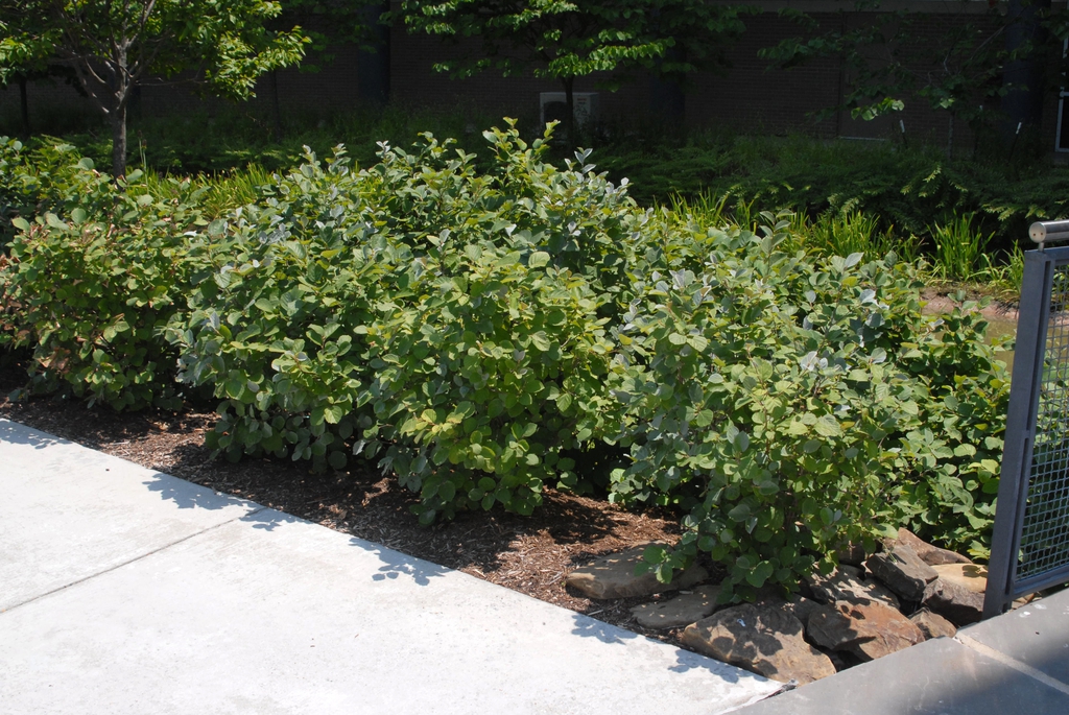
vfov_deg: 32.0
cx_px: 534
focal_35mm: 42
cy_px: 358
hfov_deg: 46.4
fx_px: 1248
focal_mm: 28
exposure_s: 1/350
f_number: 10
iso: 400
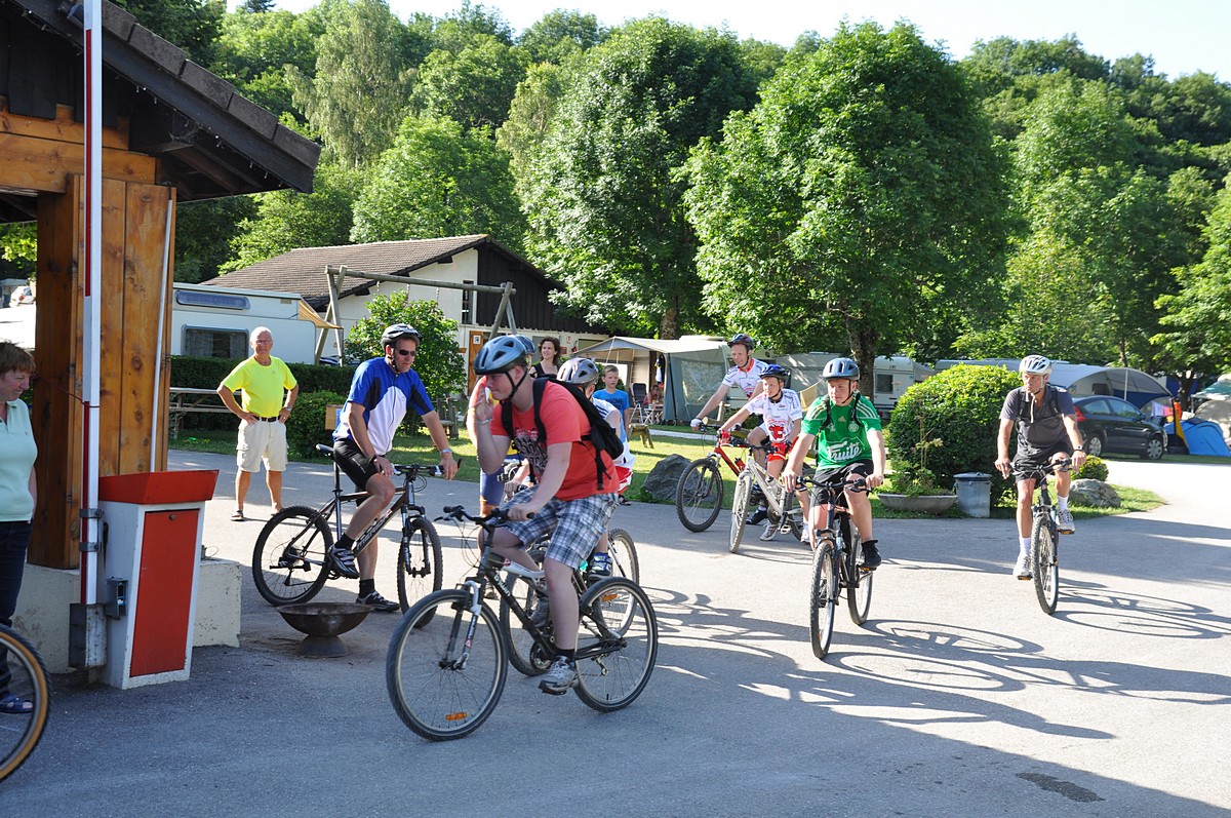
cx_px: 616
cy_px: 409
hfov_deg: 42.4
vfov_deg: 28.9
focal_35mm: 46
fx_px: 1588
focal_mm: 31
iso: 200
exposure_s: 1/160
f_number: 6.3
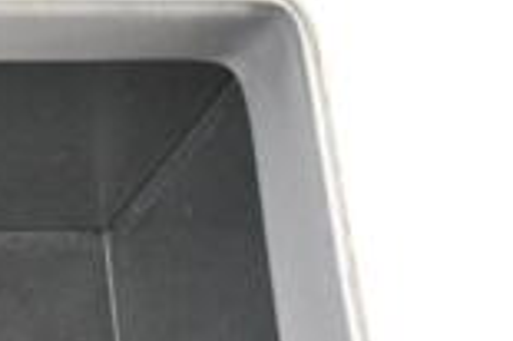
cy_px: 381
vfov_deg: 10.4
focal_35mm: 130
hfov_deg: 13.6
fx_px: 1851
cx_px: -493
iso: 6400
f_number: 3.8
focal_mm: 22
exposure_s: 1/100
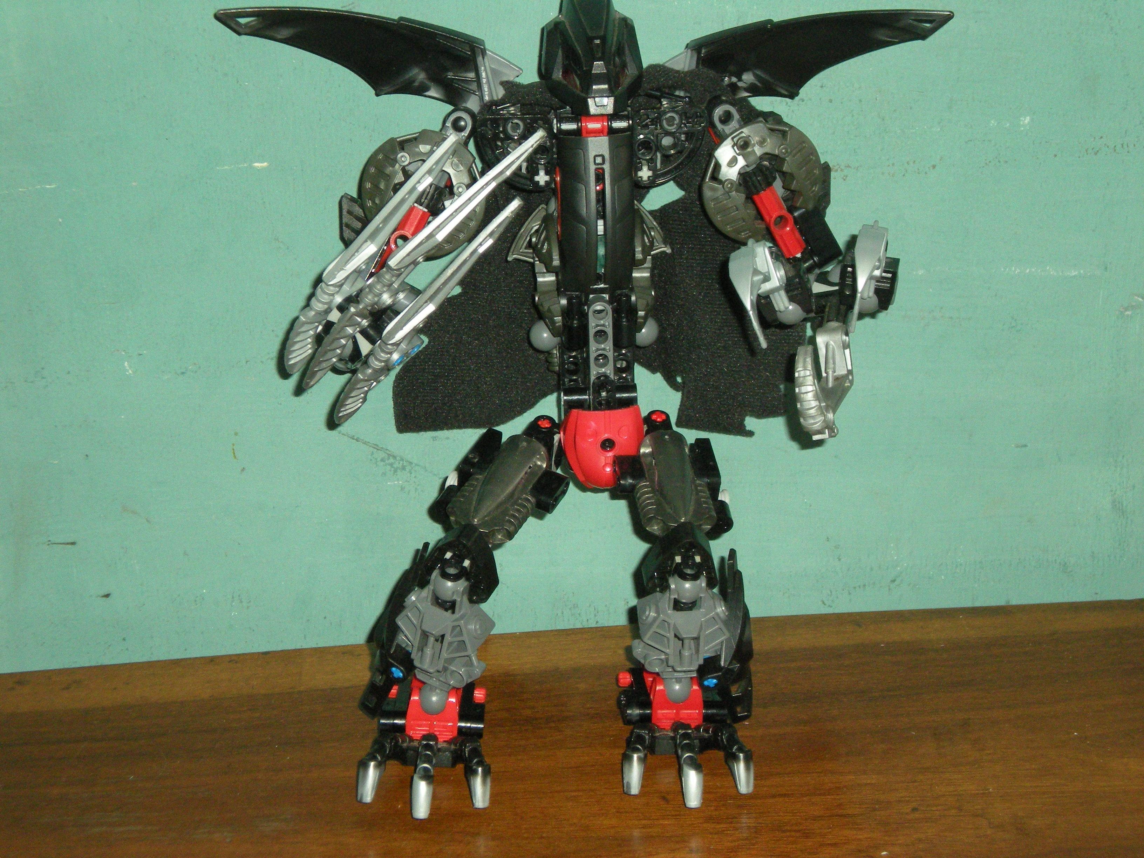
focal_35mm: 105
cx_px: 572
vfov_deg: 14.1
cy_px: 429
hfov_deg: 18.7
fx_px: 3470
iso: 275
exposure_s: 1/125
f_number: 5.7
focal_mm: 17.3
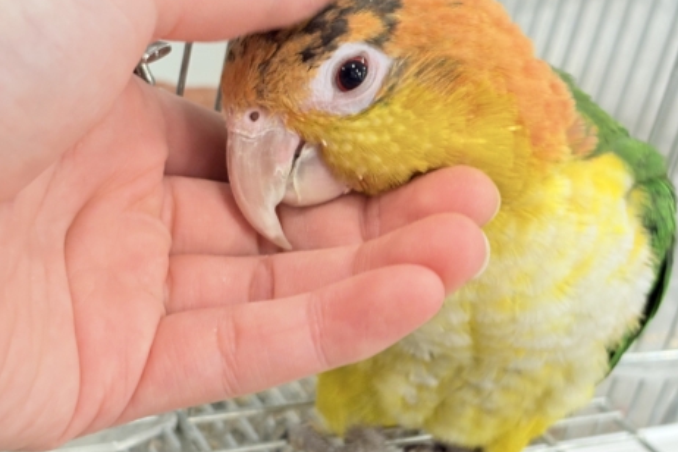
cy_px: 201
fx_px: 1412
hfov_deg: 27.0
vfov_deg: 18.2
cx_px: 335
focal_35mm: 75
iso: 64
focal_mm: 5.96
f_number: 1.6
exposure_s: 1/50
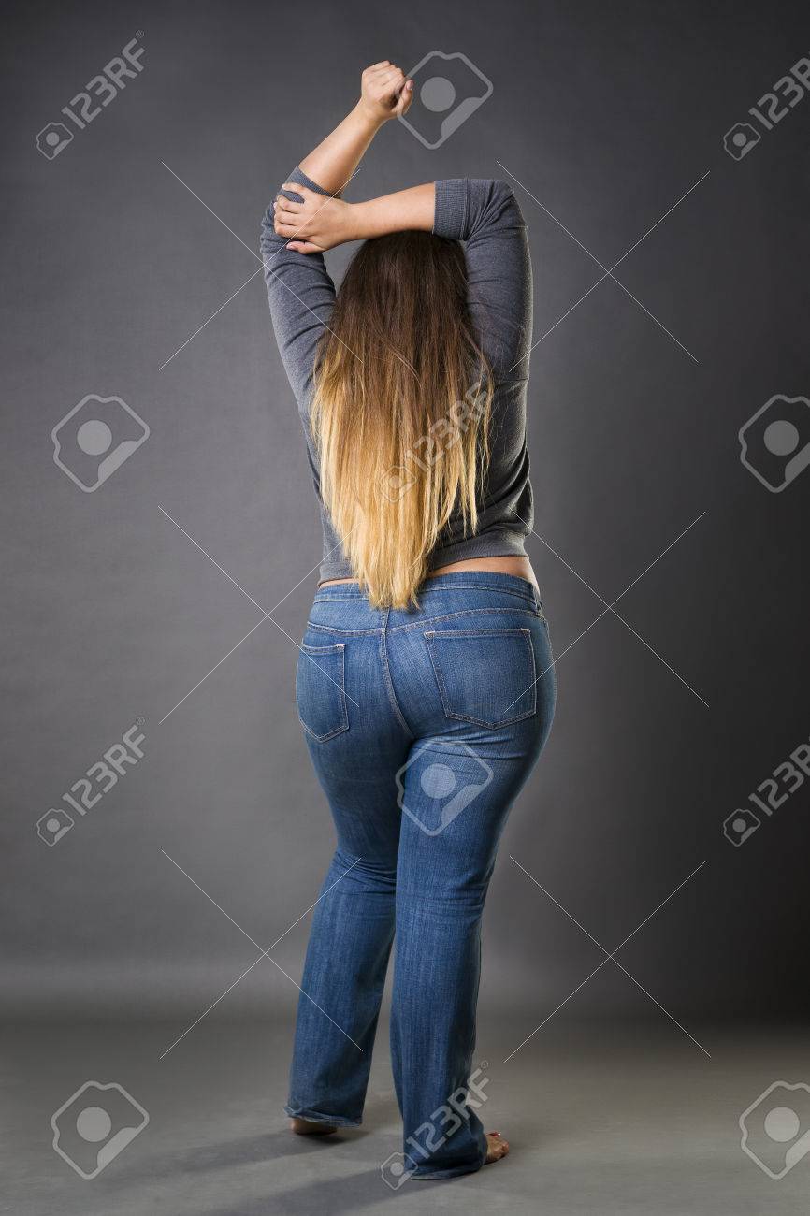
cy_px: 608
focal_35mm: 55
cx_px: 405
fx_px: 1857
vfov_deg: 36.3
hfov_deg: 24.6
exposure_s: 1/200
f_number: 8
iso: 200
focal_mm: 55
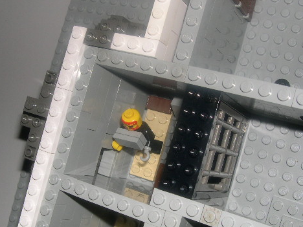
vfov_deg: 28.0
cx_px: 142
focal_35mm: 52
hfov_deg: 36.8
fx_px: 455
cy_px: 121
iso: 100
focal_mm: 8
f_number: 7.6
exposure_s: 1/60
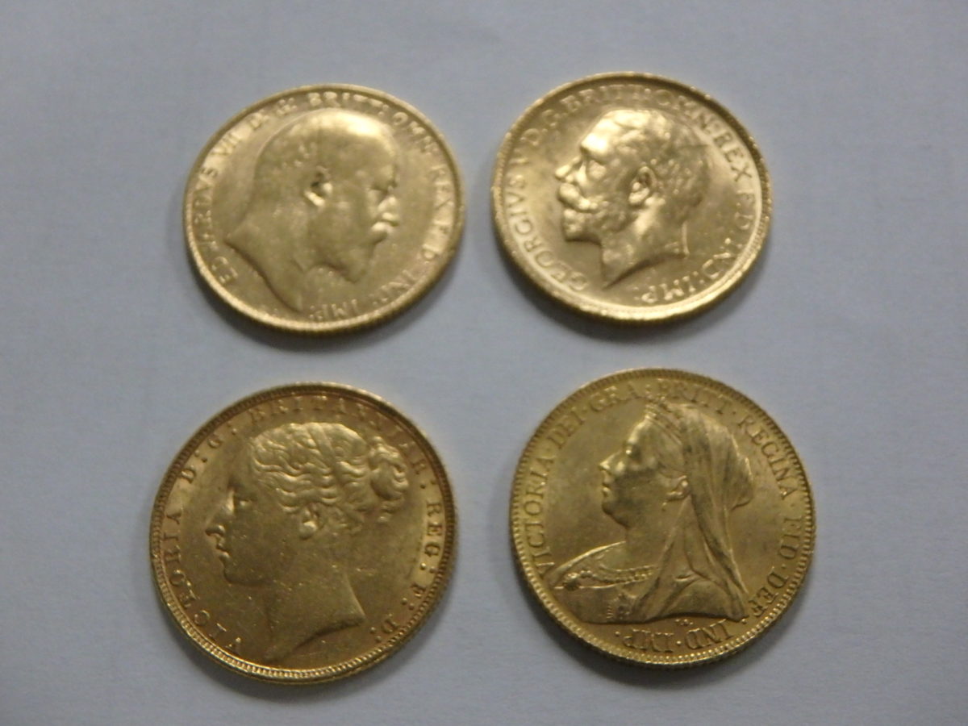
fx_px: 1370
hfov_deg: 38.9
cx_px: 484
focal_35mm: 49
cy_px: 363
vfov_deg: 29.7
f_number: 5.2
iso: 640
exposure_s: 1/60
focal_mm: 8.7
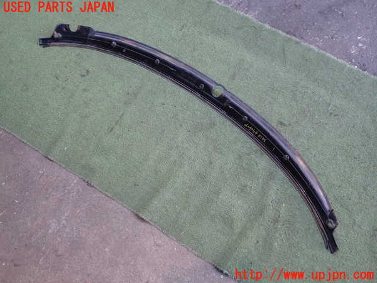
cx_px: 188
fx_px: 327
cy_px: 142
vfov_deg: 46.8
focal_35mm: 30
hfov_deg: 60.0
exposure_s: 1/80
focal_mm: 5.4
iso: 200
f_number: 2.3
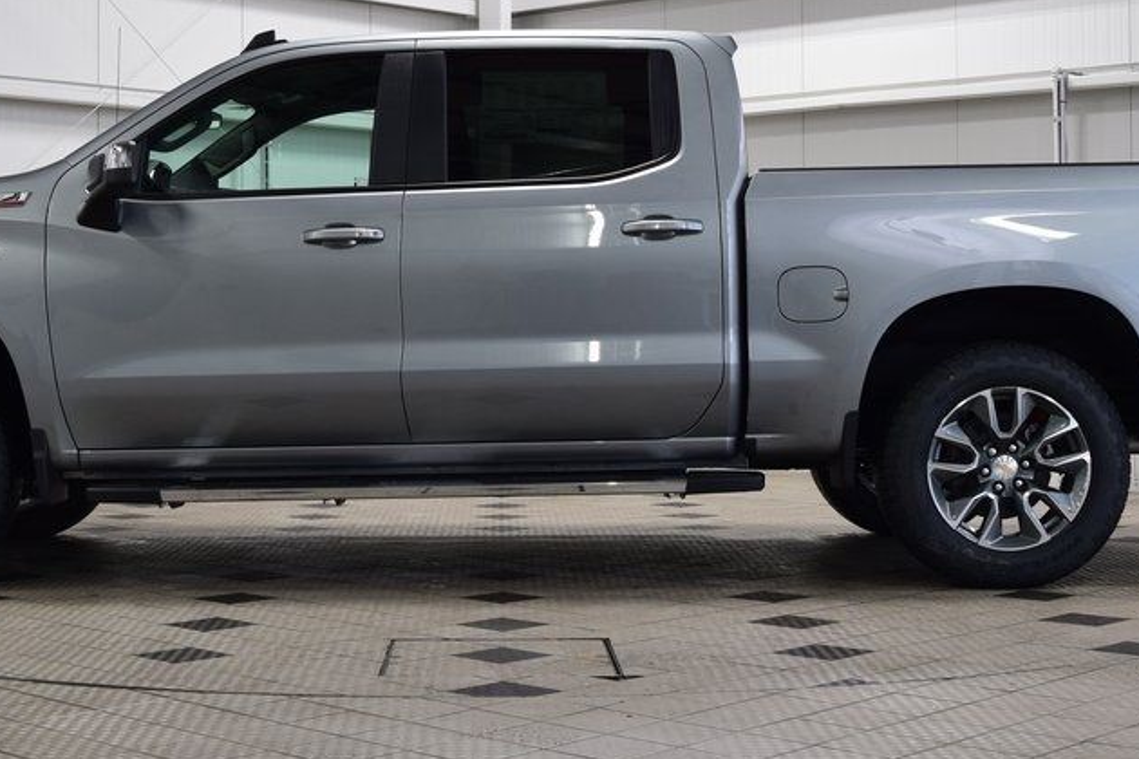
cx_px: 499
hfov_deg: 30.6
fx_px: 2082
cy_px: 315
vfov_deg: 20.7
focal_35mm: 66
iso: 400
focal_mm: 27
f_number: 6.3
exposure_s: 1/20
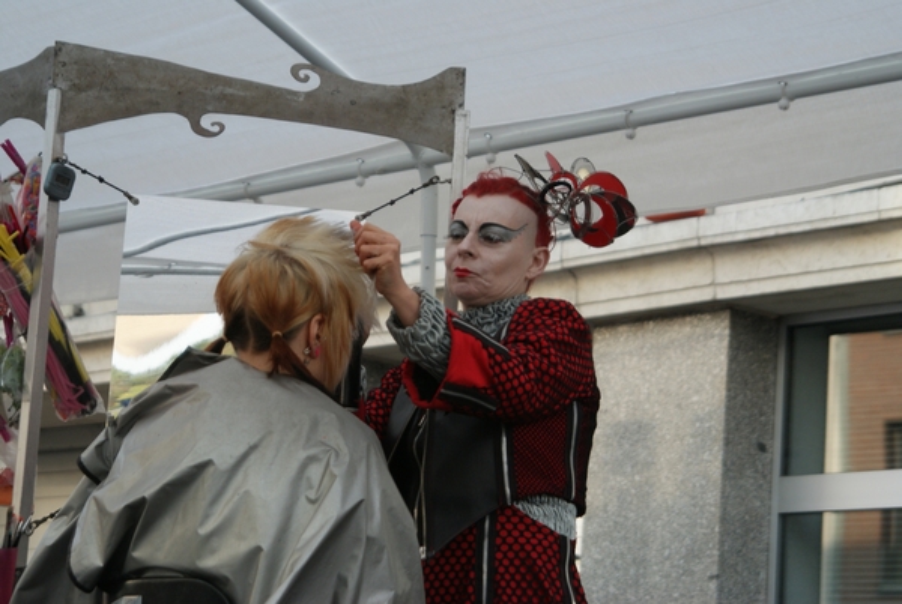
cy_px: 302
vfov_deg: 11.5
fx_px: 3011
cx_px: 451
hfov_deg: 17.0
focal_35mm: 120
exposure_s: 1/250
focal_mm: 80
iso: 320
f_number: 5
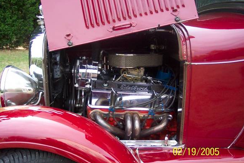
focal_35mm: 39
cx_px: 120
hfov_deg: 49.6
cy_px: 82
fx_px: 264
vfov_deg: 34.2
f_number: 2.8
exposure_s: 1/125
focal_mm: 8
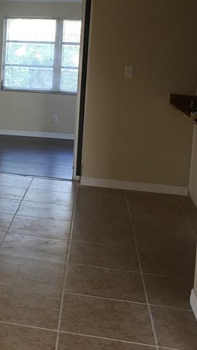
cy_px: 98
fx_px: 567
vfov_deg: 33.8
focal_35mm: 61
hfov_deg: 18.7
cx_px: -34
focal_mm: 4.15
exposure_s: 1/15
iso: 32
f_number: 2.2
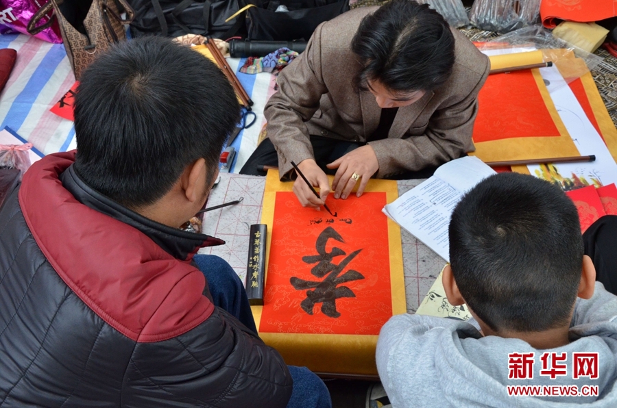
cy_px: 204
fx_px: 616
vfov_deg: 36.7
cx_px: 308
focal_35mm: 36
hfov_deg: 53.2
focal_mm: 24
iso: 1600
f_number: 10
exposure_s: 1/125
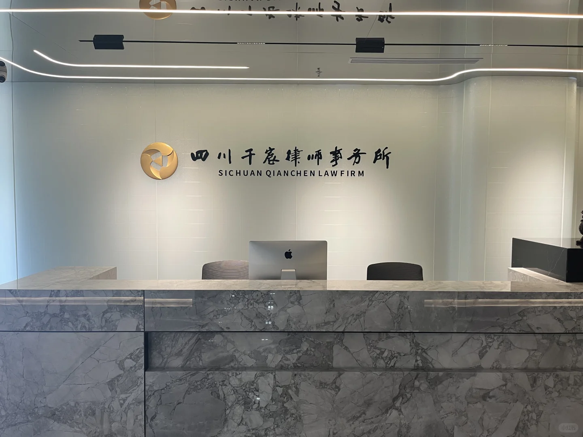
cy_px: 218
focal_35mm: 26
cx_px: 292
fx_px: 438
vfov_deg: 53.1
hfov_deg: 67.3
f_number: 1.6
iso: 80
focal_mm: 5.1
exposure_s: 1/50
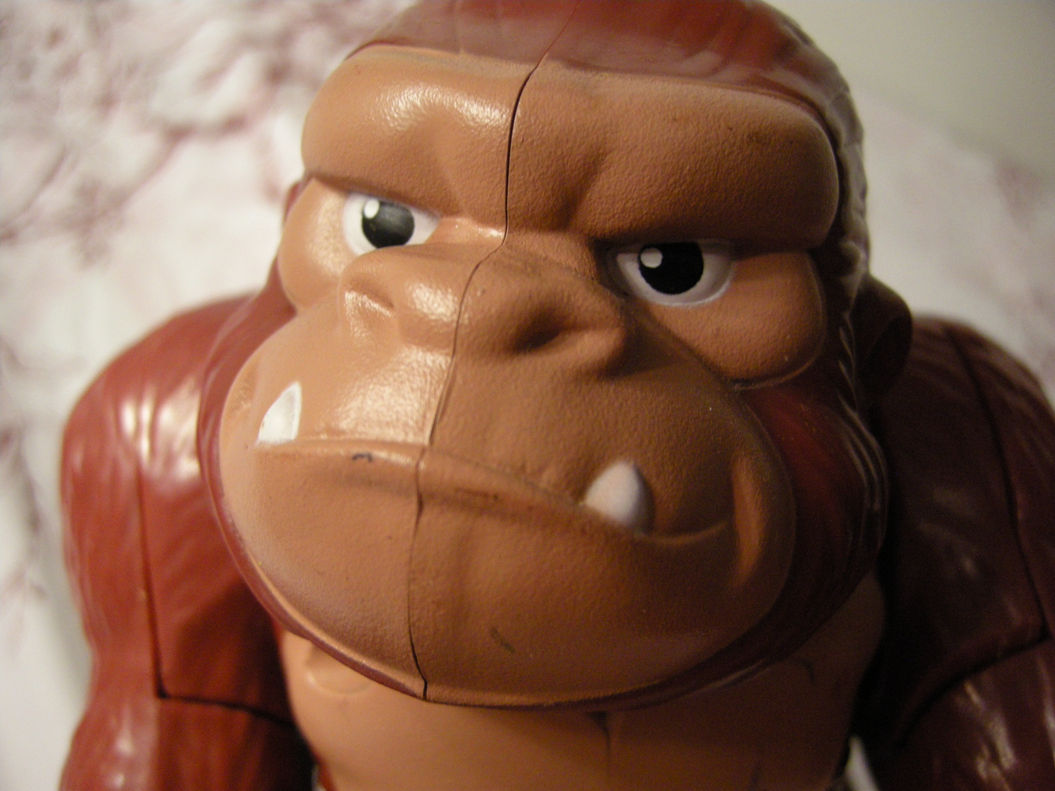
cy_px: 396
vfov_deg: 40.7
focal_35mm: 35
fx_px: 1067
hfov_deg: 52.6
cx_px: 528
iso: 400
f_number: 2.7
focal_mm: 7.5
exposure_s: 1/42.1
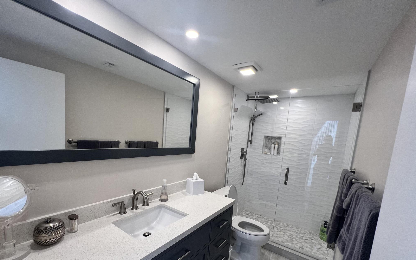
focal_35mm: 14
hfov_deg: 105.3
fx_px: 159
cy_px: 157
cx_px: 207
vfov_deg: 77.7
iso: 80
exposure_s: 1/120
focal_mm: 1.57
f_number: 1.8
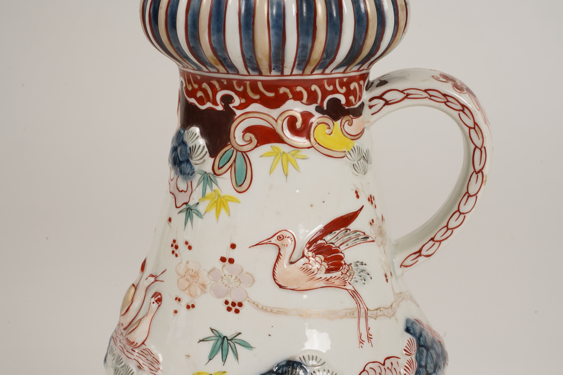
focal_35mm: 105
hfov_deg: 19.5
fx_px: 1642
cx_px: 282
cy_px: 188
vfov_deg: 13.0
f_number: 16
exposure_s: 1/125
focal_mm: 105
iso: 500
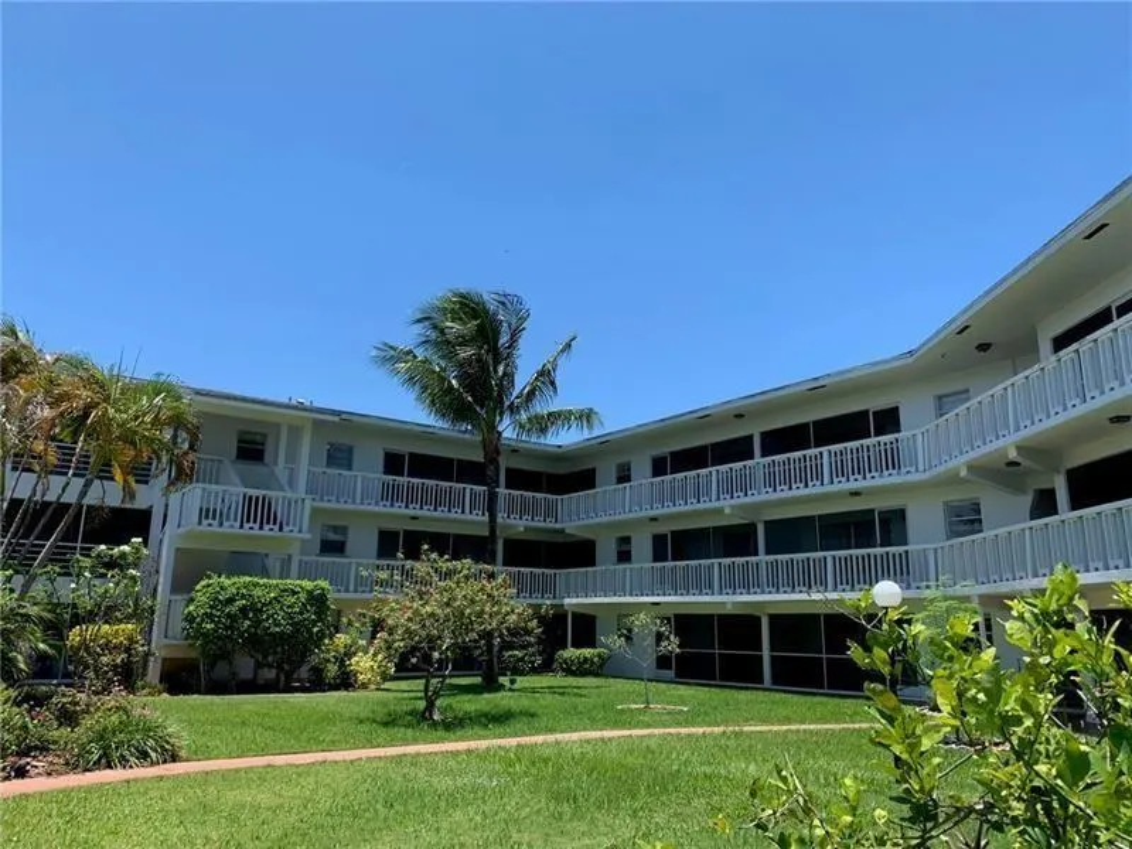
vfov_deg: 53.1
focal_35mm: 26
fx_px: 850
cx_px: 566
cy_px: 424
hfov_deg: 67.3
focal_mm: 4.25
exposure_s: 1/1447
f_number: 1.8
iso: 25
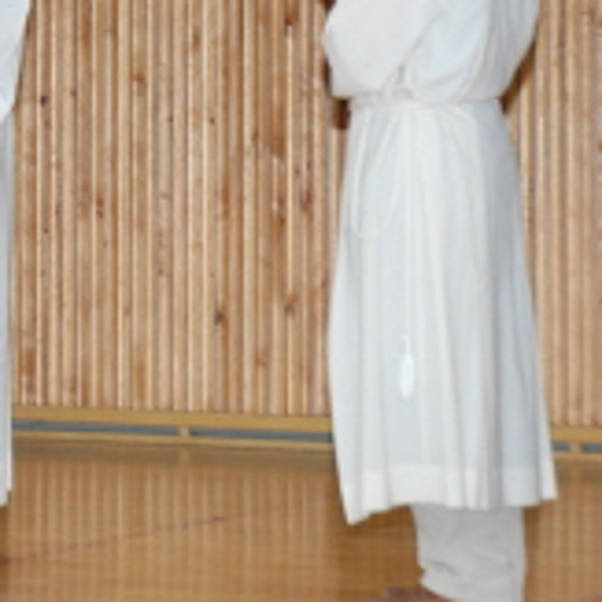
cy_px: -24
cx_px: -66
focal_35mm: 216
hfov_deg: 8.0
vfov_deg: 8.1
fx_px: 4250
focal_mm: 46
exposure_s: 1/60
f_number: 5.6
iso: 400
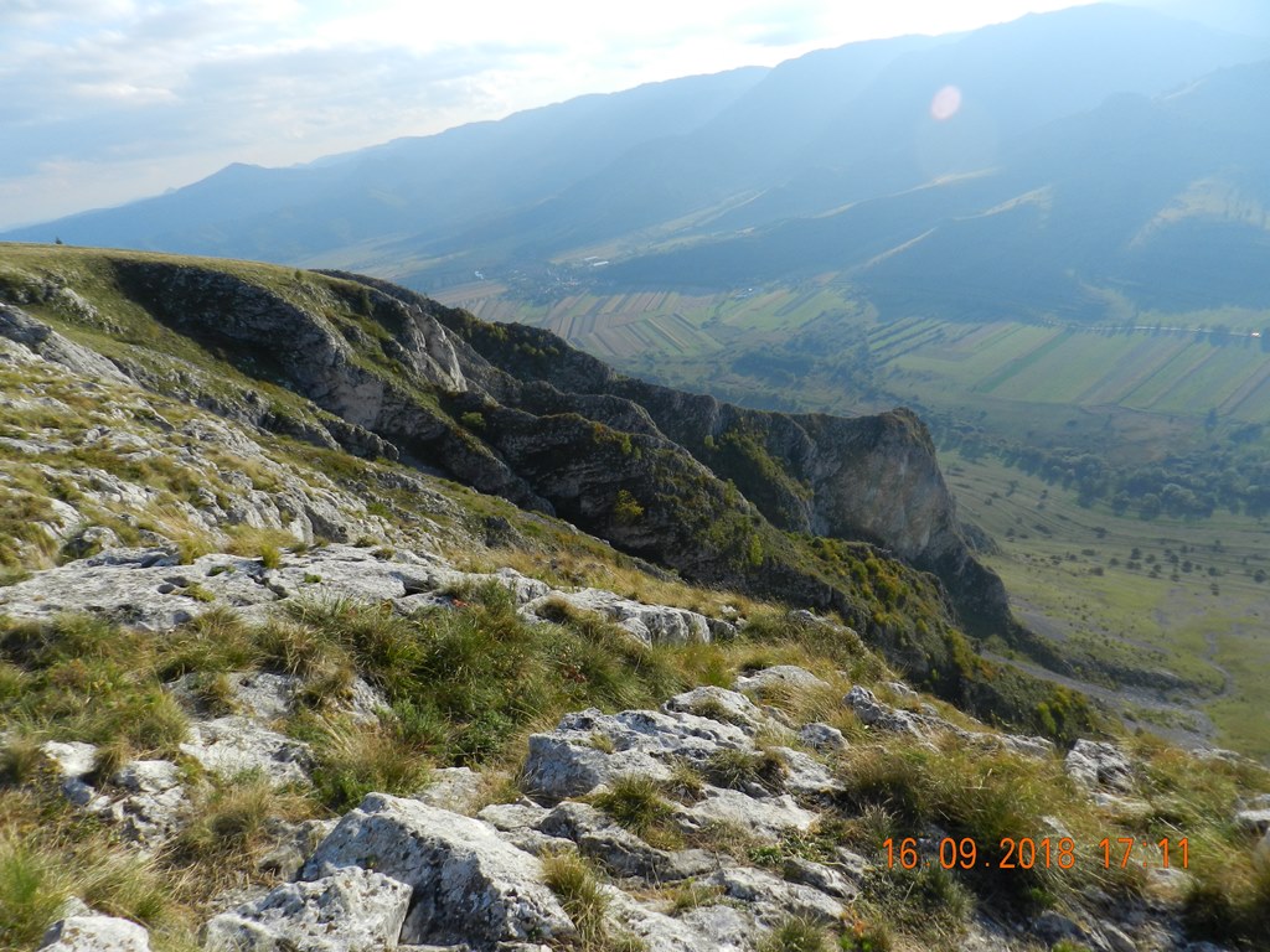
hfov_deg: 73.9
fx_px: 844
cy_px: 476
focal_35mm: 23
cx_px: 635
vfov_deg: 58.9
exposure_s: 1/800
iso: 160
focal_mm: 4
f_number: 4
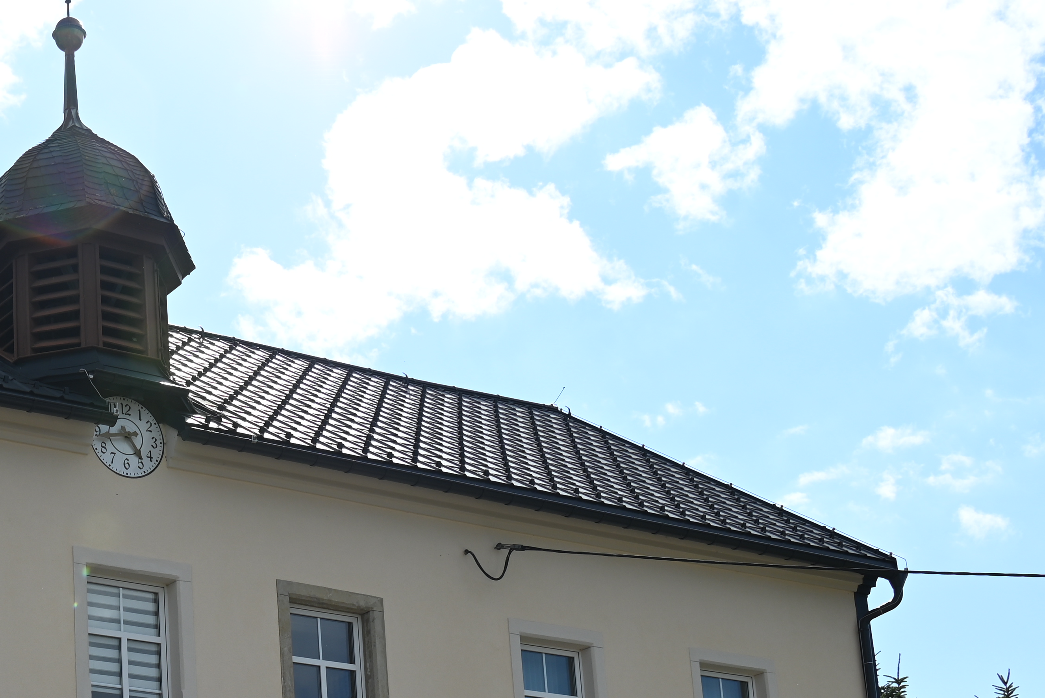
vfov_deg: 19.1
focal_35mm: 68
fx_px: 1975
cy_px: 789
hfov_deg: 28.0
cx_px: 24
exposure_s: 1/320
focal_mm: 30
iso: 100
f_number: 9
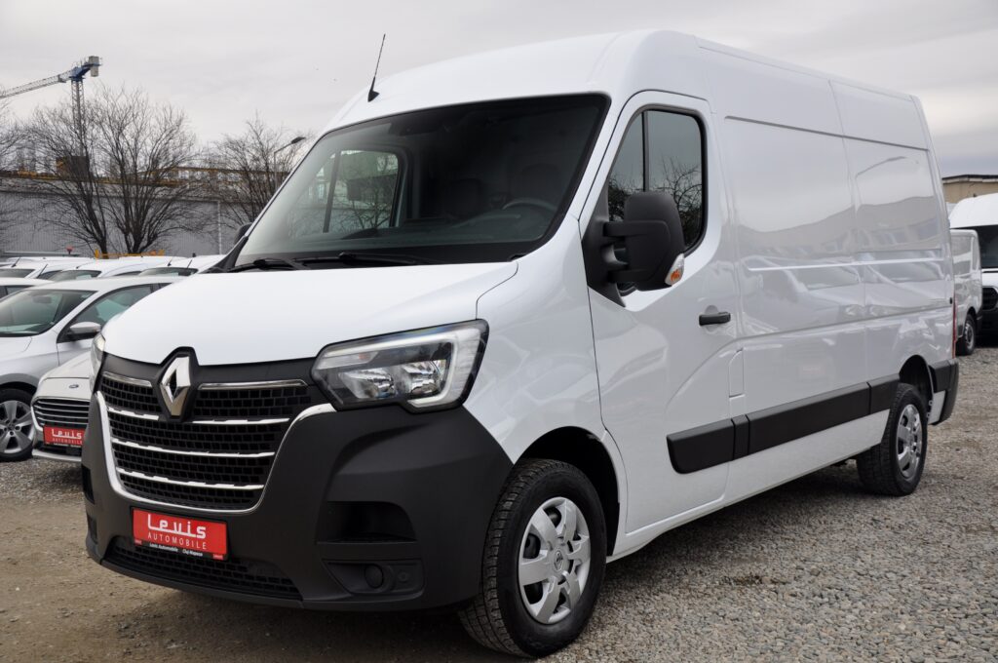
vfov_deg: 31.8
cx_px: 499
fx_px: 1163
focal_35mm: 42
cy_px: 332
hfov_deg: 46.5
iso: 400
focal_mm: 28
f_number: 6.3
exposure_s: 1/160
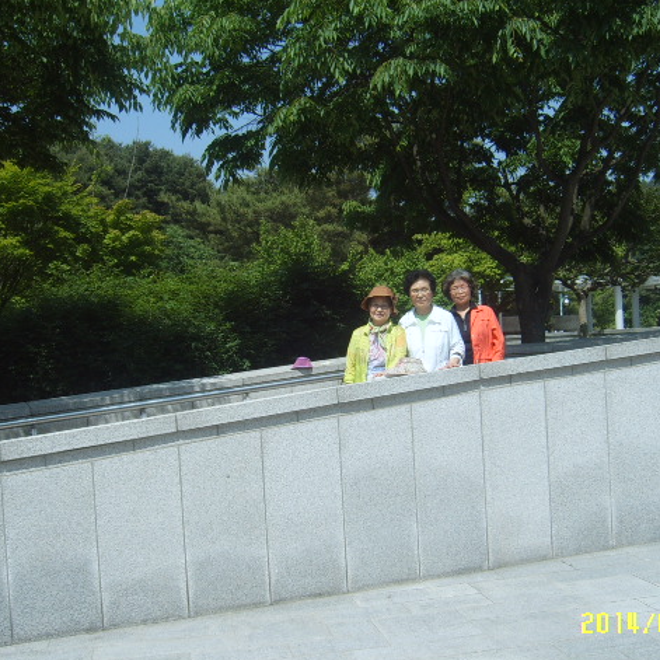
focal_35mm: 42
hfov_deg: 40.0
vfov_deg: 40.0
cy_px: 332
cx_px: 325
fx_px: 906
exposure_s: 1/350
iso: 50
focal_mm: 5.8
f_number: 5.8
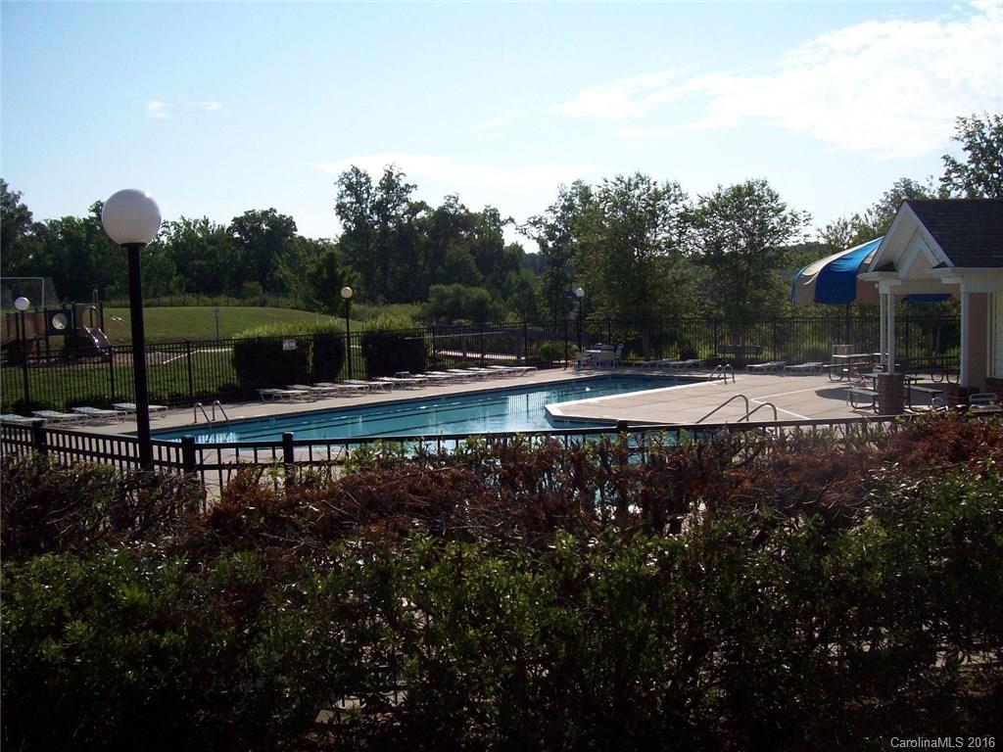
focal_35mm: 36
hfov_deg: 51.4
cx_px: 502
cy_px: 376
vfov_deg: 39.7
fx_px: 1043
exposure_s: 1/1055
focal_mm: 6
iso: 80
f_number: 4.8
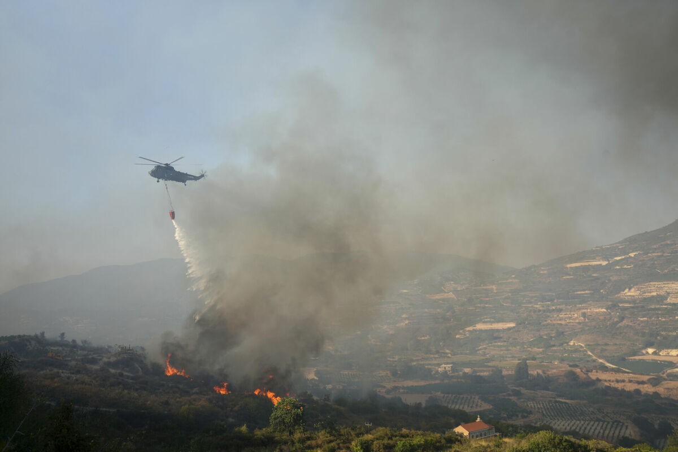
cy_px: 226
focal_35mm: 35
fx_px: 659
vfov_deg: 37.9
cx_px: 339
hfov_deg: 54.4
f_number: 6.3
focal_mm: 35
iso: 50
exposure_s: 1/200
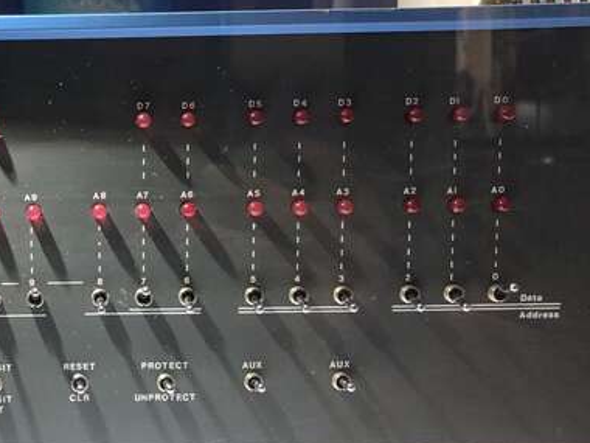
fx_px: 1006
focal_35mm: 59
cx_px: 31
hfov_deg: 30.8
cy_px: 297
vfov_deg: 24.7
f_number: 1.8
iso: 40
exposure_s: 1/24
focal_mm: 4
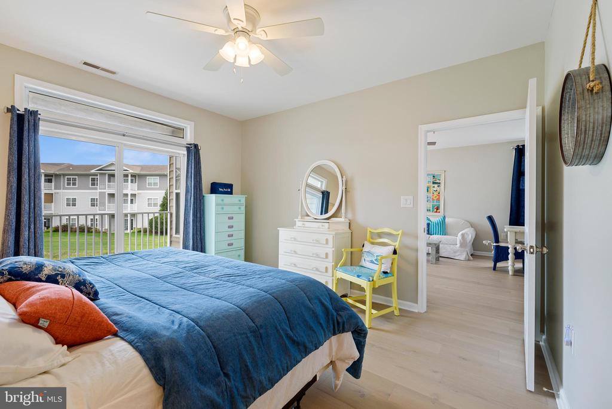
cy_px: 204
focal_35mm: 15
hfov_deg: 100.4
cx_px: 306
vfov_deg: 77.4
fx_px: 255
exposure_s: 1/15
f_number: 8
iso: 200
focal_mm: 15
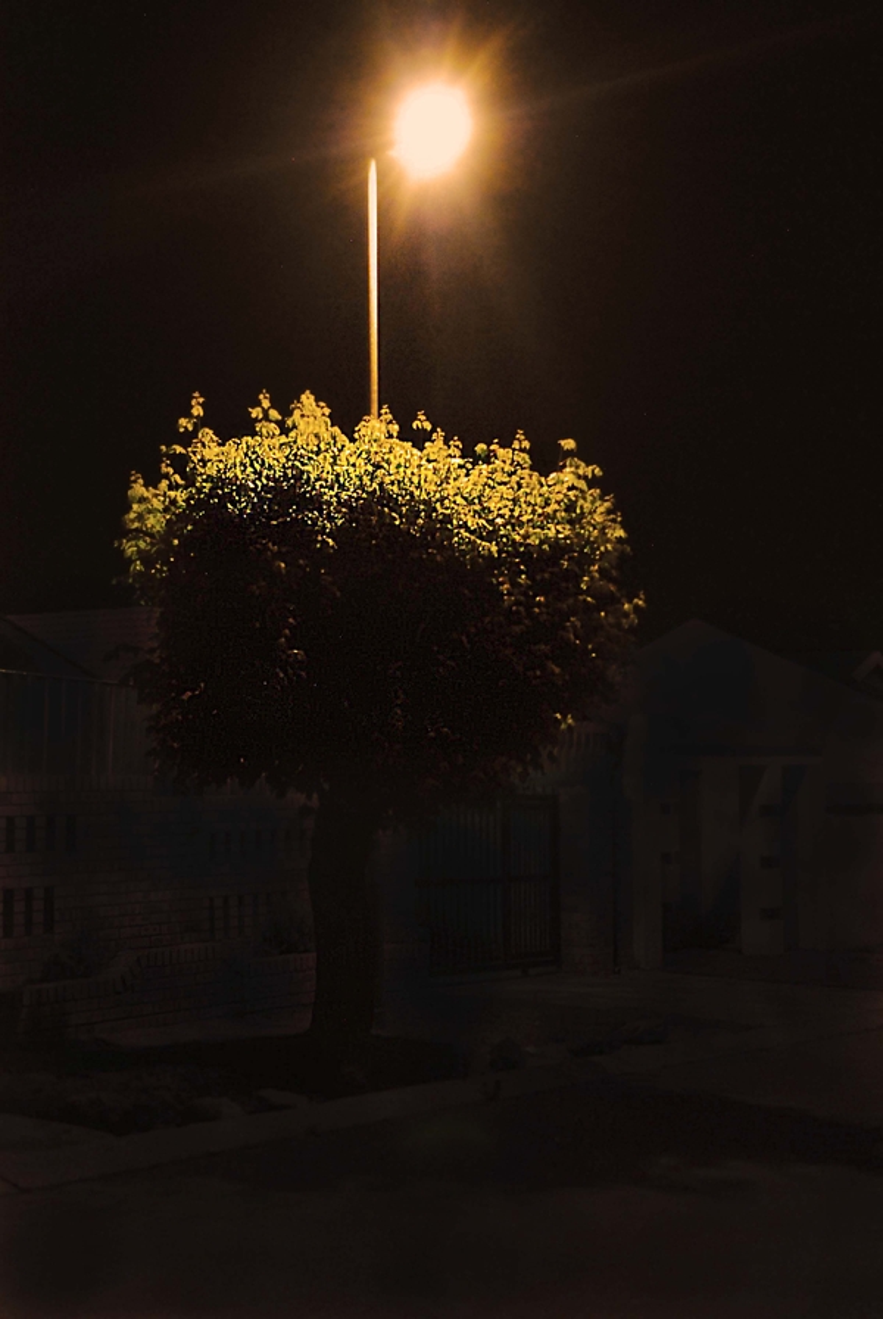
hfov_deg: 23.9
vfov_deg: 35.0
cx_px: 442
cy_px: 660
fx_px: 2091
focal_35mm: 57
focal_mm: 38
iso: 1600
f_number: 2.8
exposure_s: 1/15
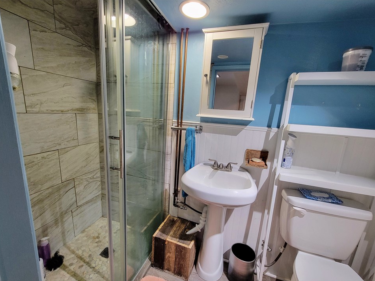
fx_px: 152
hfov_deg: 102.1
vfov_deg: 85.5
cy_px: 151
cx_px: 186
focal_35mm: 14
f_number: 2.2
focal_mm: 2.2
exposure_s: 1/60
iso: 320
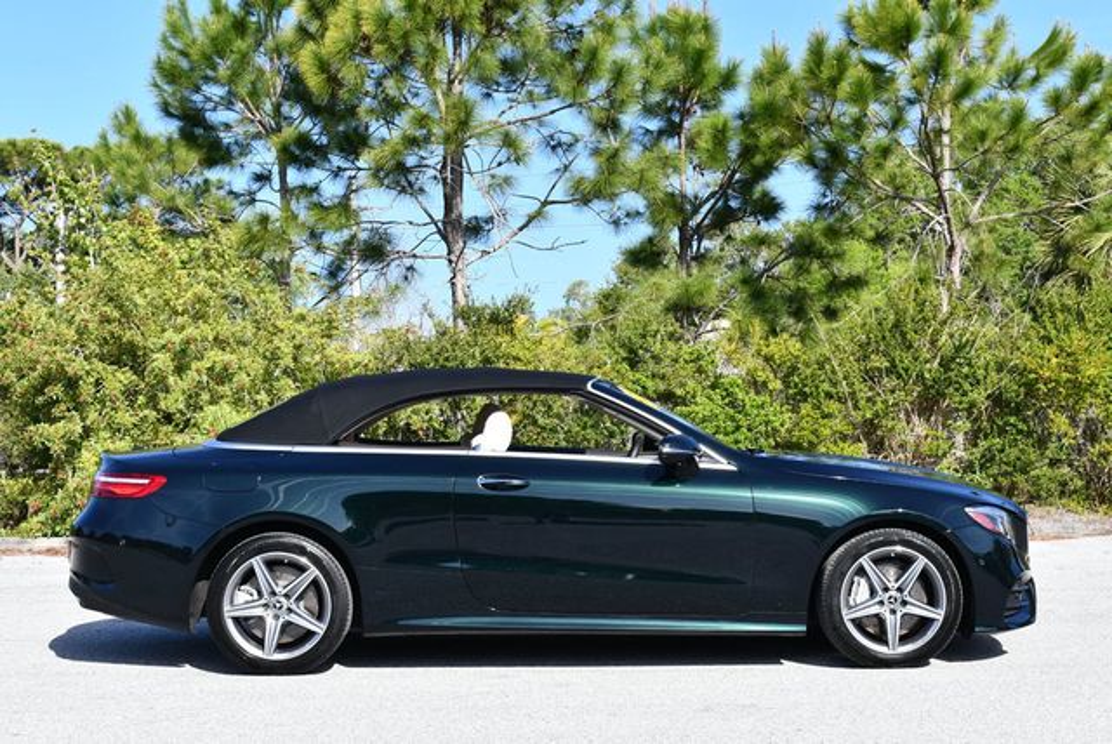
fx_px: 1855
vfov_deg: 22.7
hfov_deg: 33.4
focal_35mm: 60
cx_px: 556
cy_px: 372
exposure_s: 1/250
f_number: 8
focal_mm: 30
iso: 180
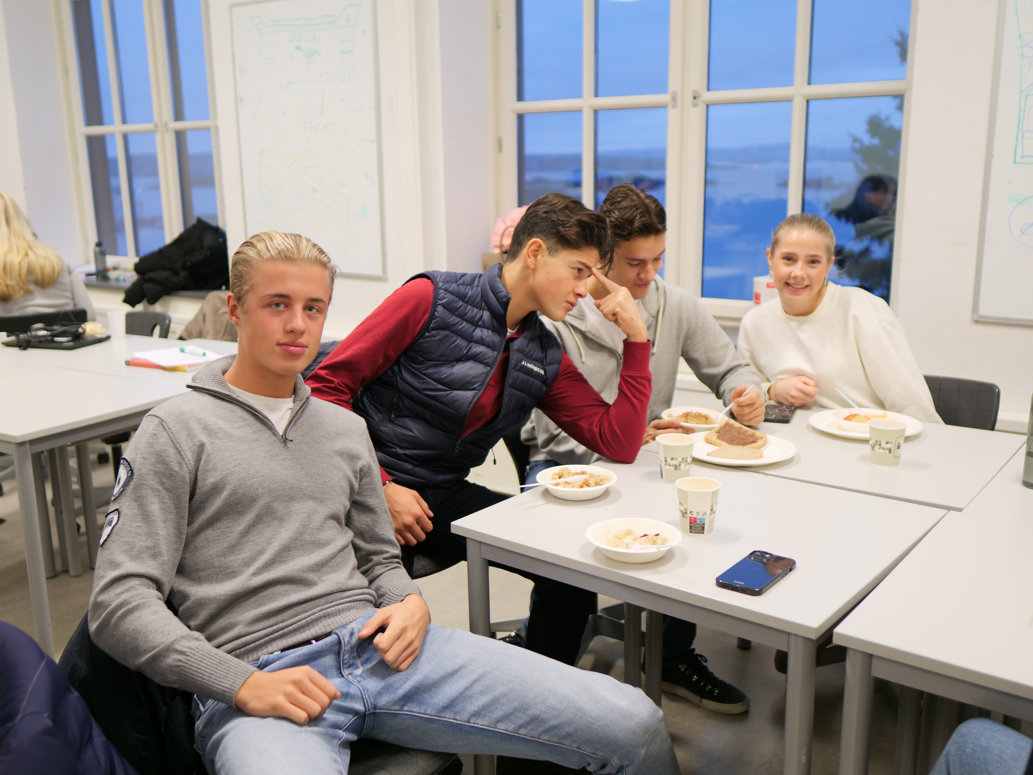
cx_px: 516
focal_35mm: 32
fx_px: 955
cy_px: 388
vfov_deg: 44.2
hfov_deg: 56.8
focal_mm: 16
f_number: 1.4
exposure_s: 1/125
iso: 200
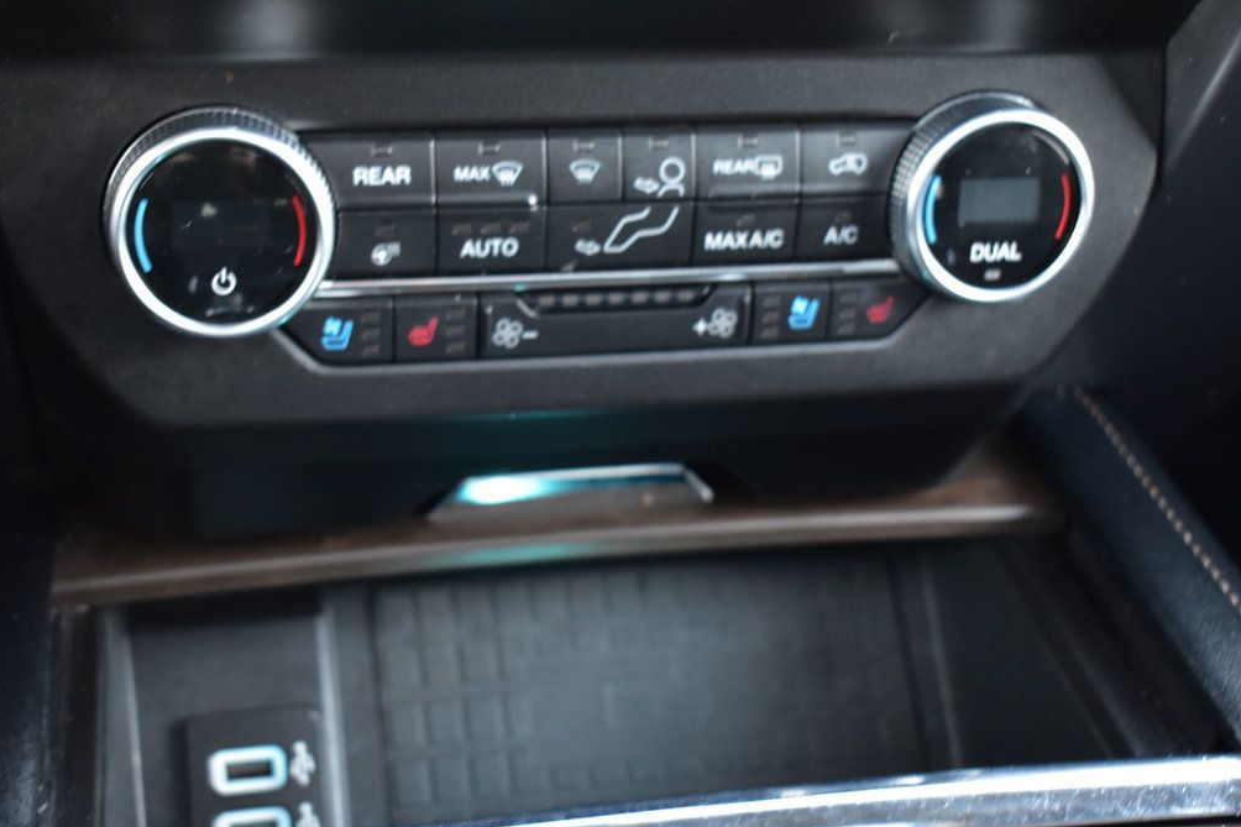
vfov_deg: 26.0
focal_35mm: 52
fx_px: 1792
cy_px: 420
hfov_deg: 38.2
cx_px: 609
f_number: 4.5
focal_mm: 34
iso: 1600
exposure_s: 1/13
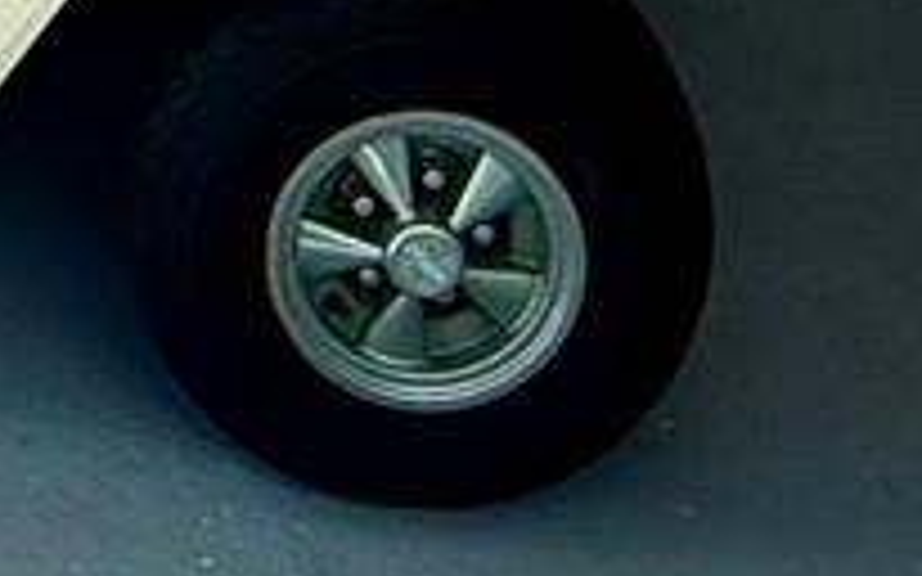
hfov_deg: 17.1
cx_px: -225
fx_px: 2914
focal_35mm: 116
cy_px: -1138
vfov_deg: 9.1
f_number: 2.2
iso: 64
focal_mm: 2.22
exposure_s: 1/1001
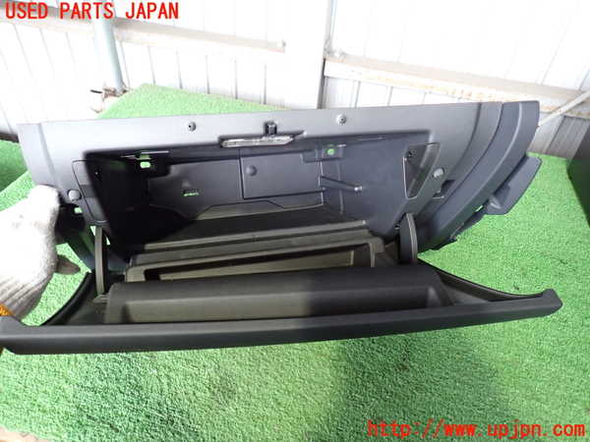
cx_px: 295
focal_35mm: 25
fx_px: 426
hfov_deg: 69.4
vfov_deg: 54.9
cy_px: 221
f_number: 2
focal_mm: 4.5
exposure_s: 1/30
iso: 500
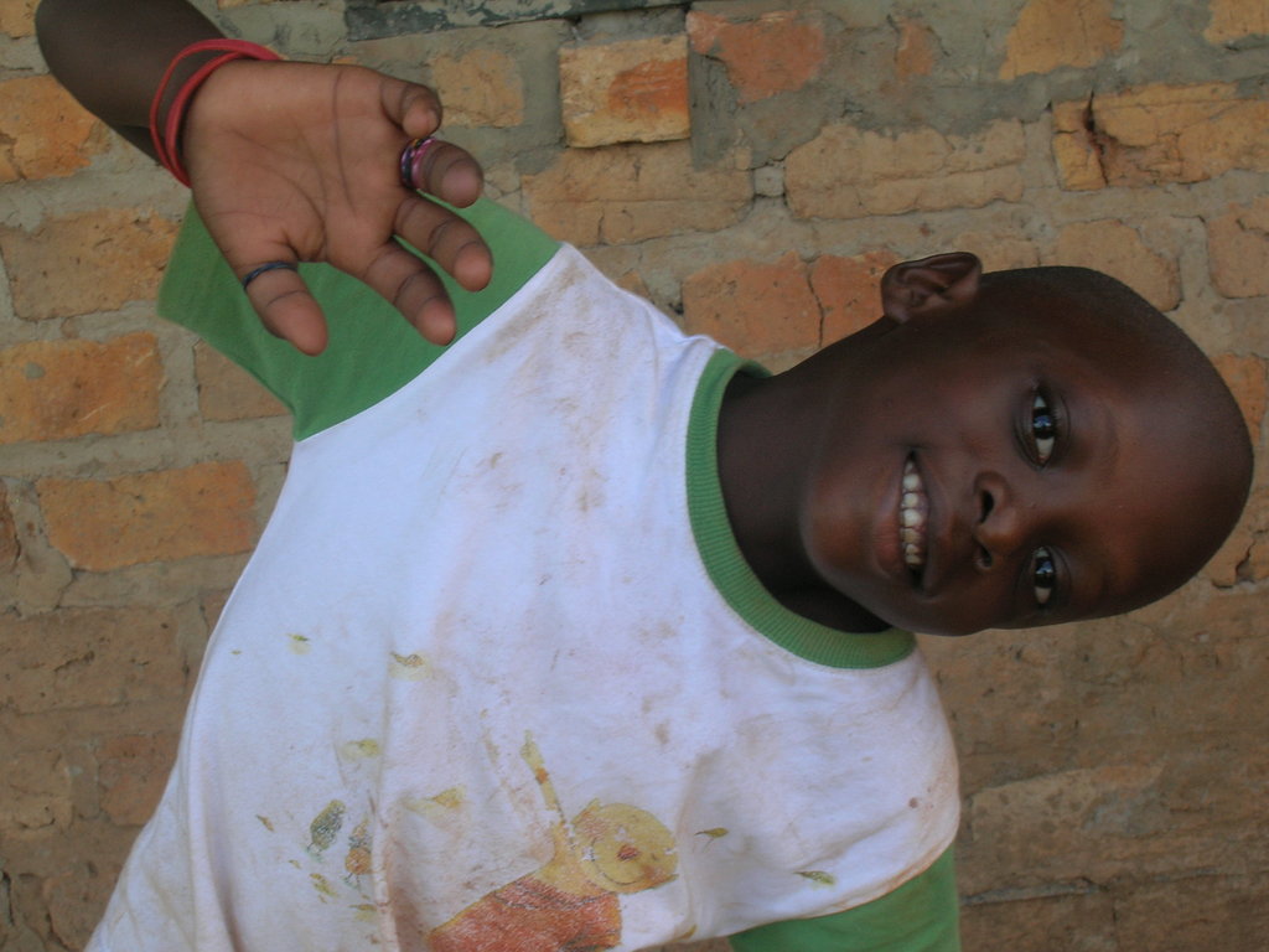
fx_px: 2566
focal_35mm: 70
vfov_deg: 21.0
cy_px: 476
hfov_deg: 27.8
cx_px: 634
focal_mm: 11.7
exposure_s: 1/45.6
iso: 50
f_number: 6.6
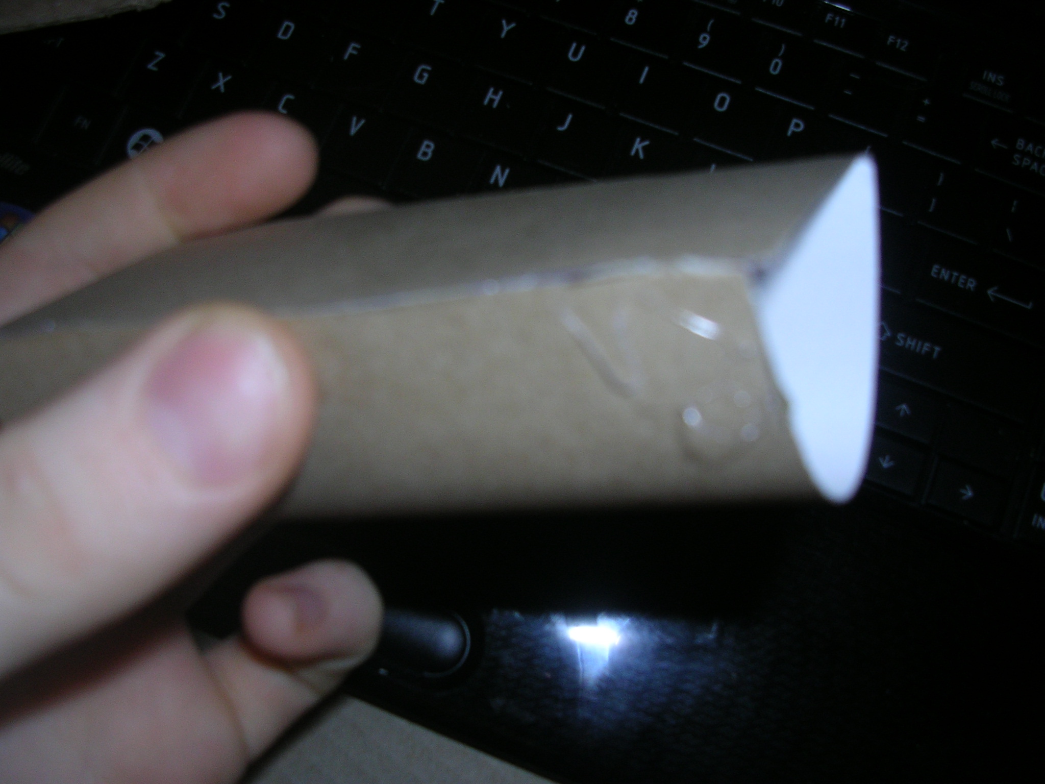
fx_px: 1147
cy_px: 392
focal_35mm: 38
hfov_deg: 49.0
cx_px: 522
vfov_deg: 37.7
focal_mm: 5.8
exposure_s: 1/60.1
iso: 50
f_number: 2.8
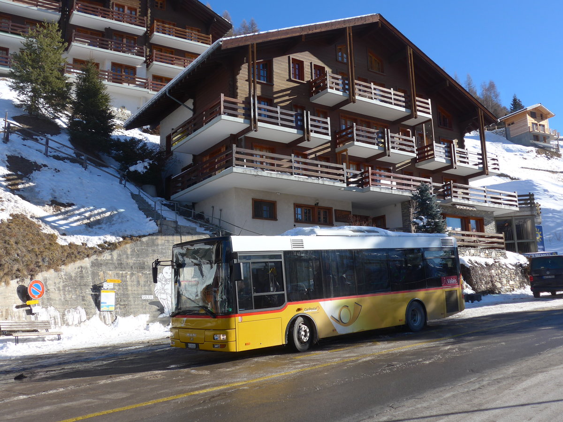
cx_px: 282
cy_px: 211
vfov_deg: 39.7
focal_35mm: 36
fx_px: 586
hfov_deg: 51.4
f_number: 2.8
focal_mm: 7.5
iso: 80
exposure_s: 1/1300
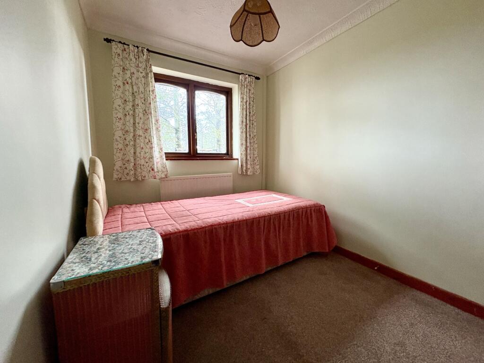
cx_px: 242
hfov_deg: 102.1
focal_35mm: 14
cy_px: 182
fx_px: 196
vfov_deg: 85.7
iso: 500
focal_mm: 2.22
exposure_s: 1/60
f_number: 2.2
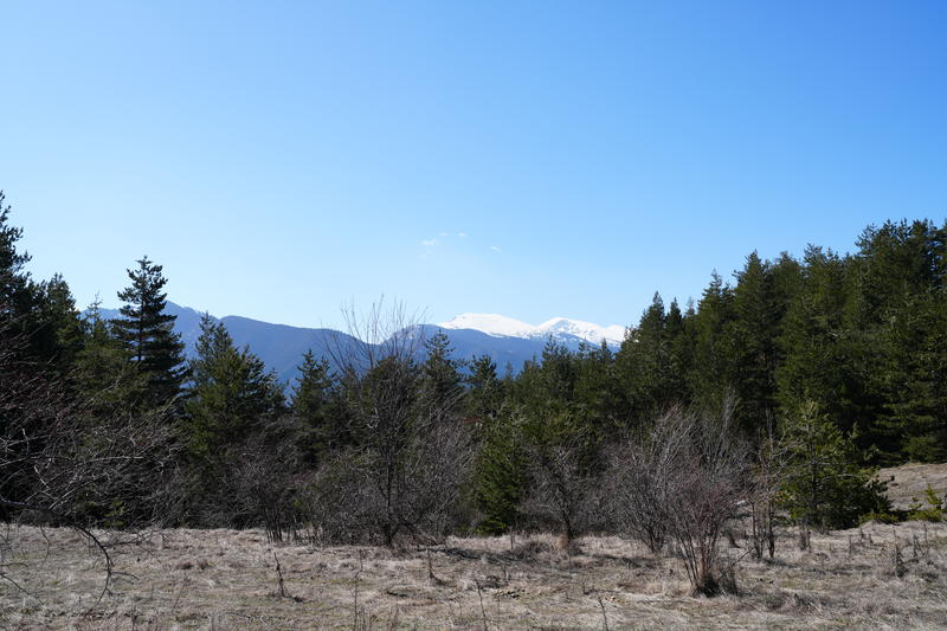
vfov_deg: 37.8
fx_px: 920
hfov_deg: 54.4
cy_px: 316
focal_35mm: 35
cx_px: 474
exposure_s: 1/160
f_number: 10
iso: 100
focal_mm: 35
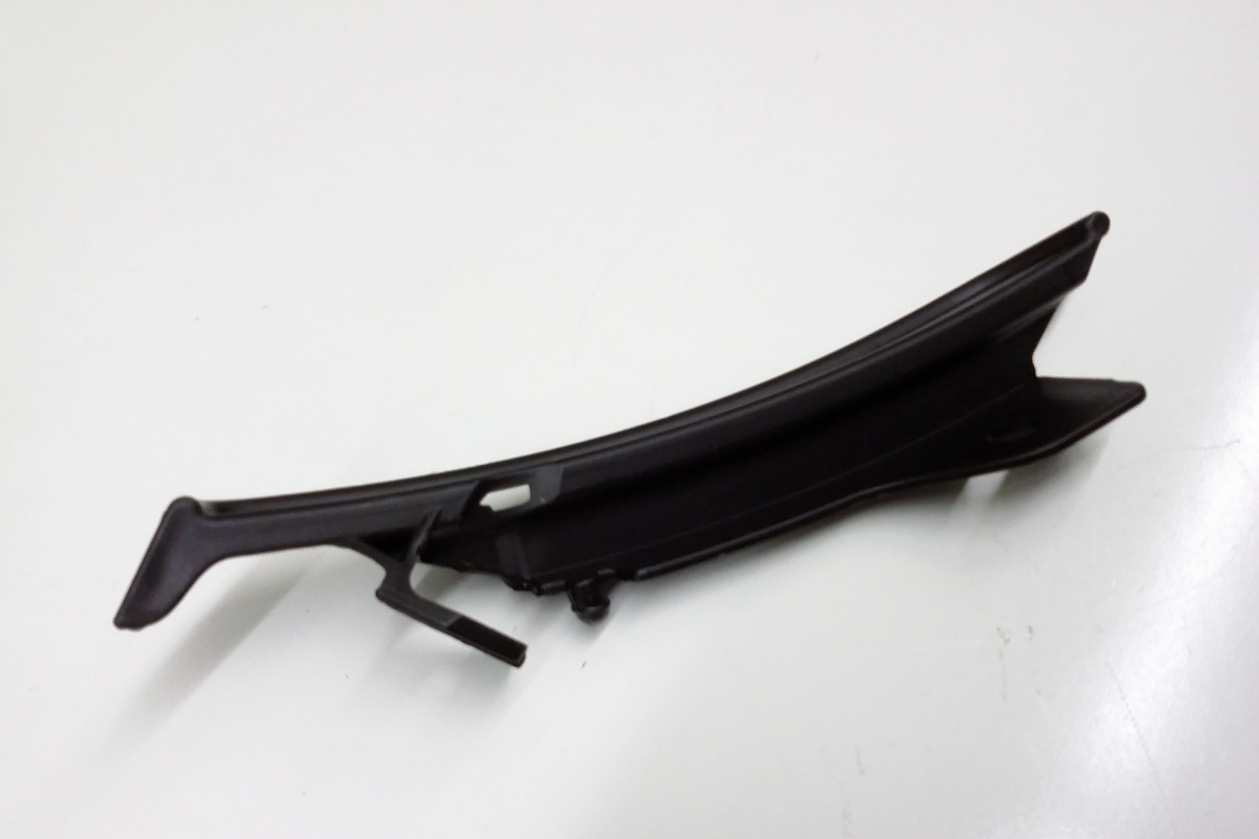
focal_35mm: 34
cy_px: 479
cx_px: 633
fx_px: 1189
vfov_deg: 38.8
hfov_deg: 55.8
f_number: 2.4
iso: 160
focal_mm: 3.4
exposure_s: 1/17
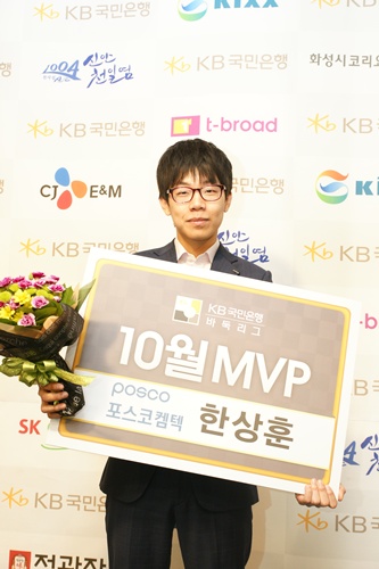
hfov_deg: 25.7
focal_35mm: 52
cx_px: 190
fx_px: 830
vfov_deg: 37.9
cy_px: 284
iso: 800
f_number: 5
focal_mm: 35
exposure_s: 1/100
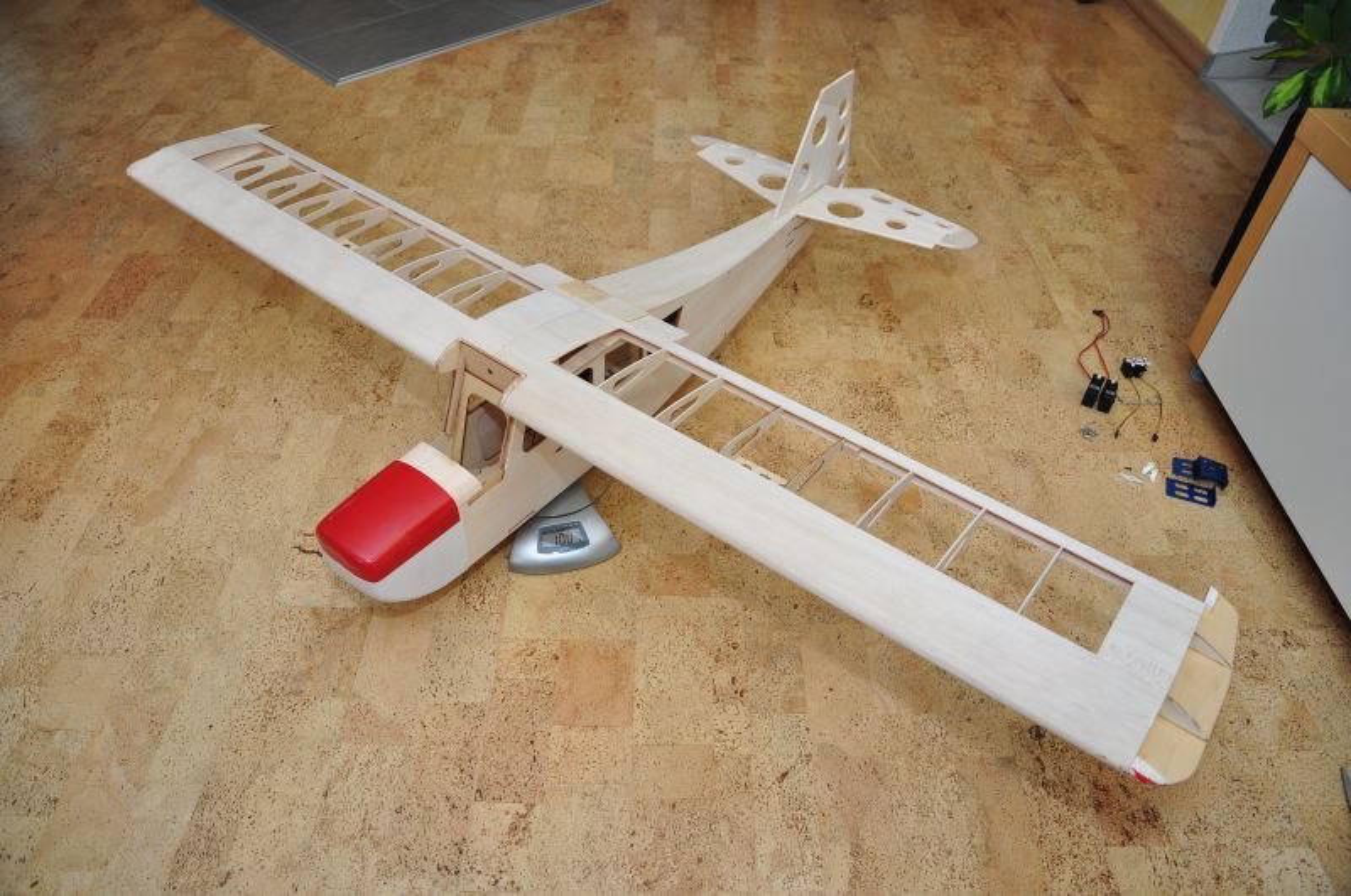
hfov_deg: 73.8
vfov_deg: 53.0
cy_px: 448
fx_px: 899
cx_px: 676
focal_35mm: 24
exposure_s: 1/60
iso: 200
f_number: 4
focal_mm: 16
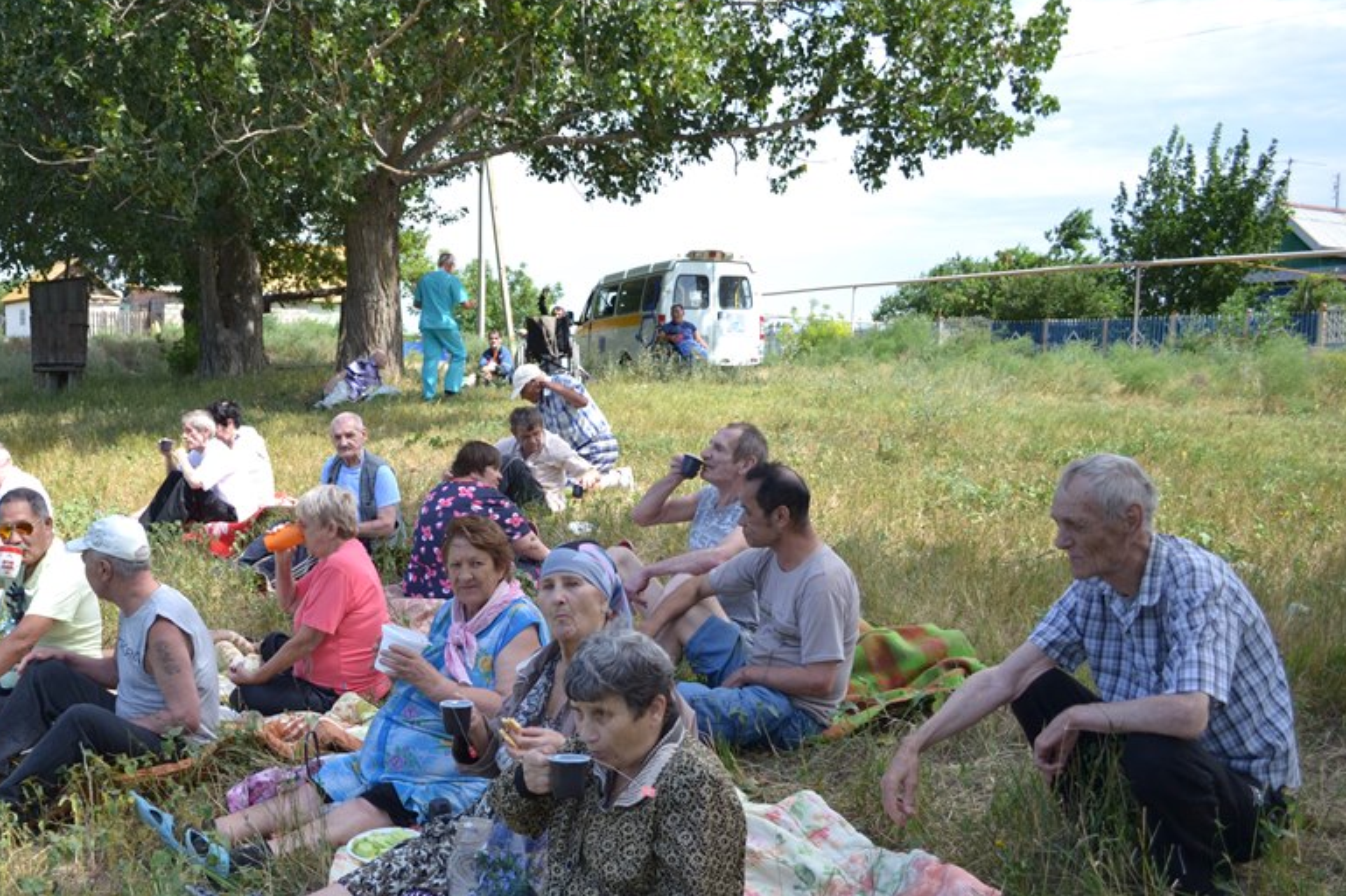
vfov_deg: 36.6
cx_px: 459
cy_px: 571
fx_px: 1345
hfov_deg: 52.2
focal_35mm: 36
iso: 100
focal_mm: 18
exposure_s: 1/400
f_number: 3.5
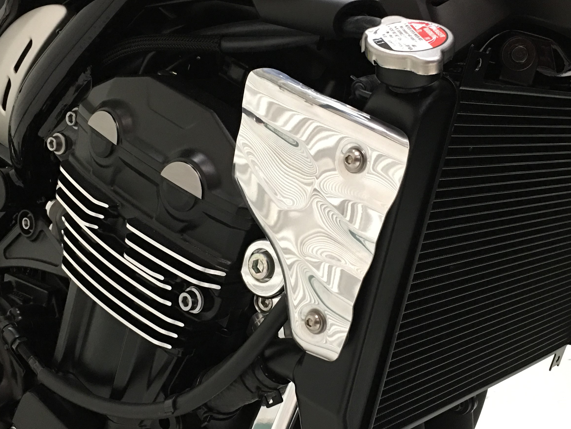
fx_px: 511
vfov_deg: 45.4
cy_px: 228
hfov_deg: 58.3
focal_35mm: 31
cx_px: 279
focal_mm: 4.15
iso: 100
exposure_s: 1/15
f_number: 2.2
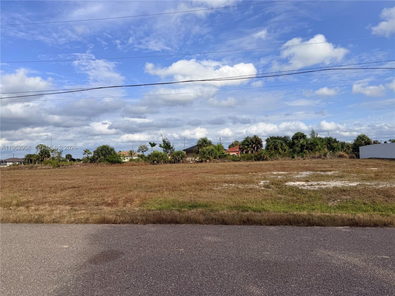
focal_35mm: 24
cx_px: 198
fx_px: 274
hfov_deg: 71.6
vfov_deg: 56.8
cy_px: 148
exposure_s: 1/6711
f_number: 1.78
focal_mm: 6.76
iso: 80
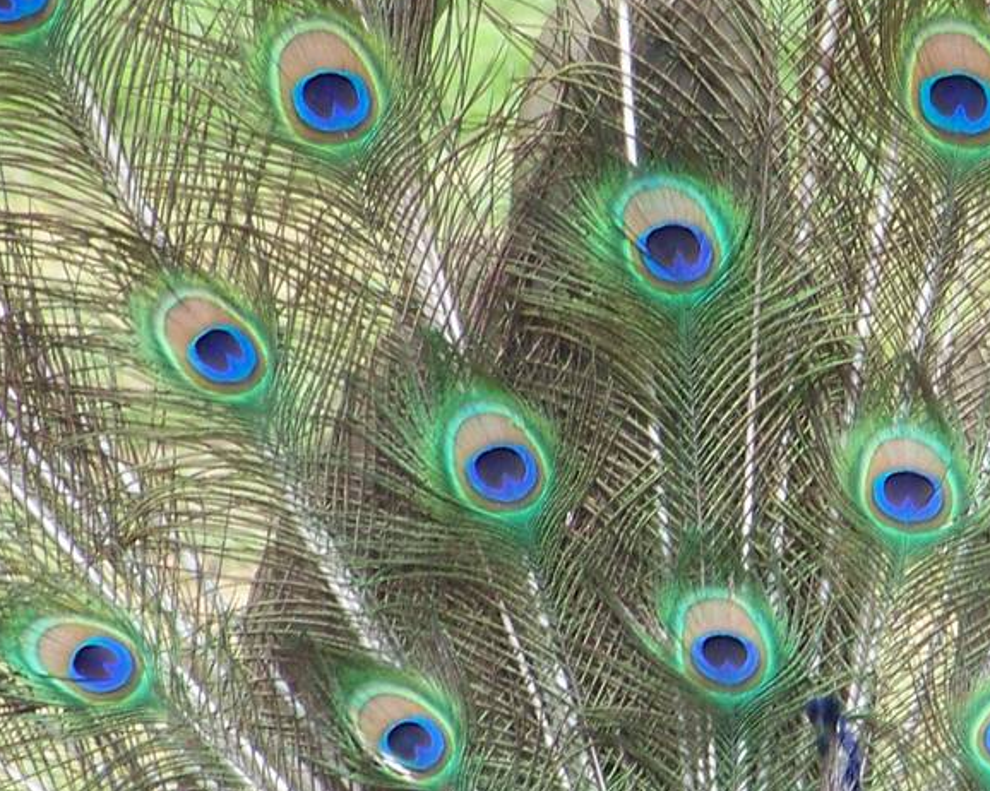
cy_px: 596
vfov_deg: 1.3
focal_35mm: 1168
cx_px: 788
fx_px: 34211
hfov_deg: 1.7
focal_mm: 70.2
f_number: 4.8
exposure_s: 1/100
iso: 64
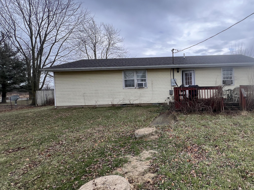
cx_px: 185
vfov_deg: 68.7
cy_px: 94
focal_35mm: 19
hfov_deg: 79.4
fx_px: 139
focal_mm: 1.57
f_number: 1.8
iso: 32
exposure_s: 1/354
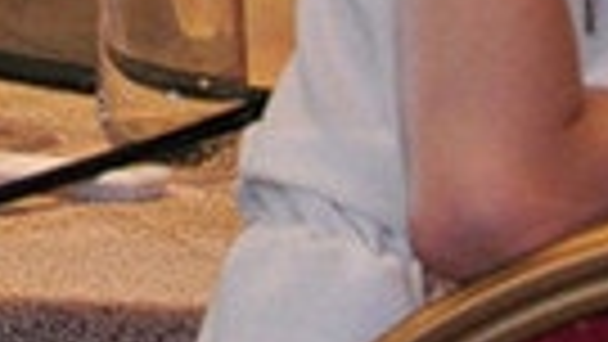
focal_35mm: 1140
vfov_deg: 1.1
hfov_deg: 1.9
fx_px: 18382
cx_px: -455
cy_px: -396
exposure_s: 1/100
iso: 1250
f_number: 4.8
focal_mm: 140
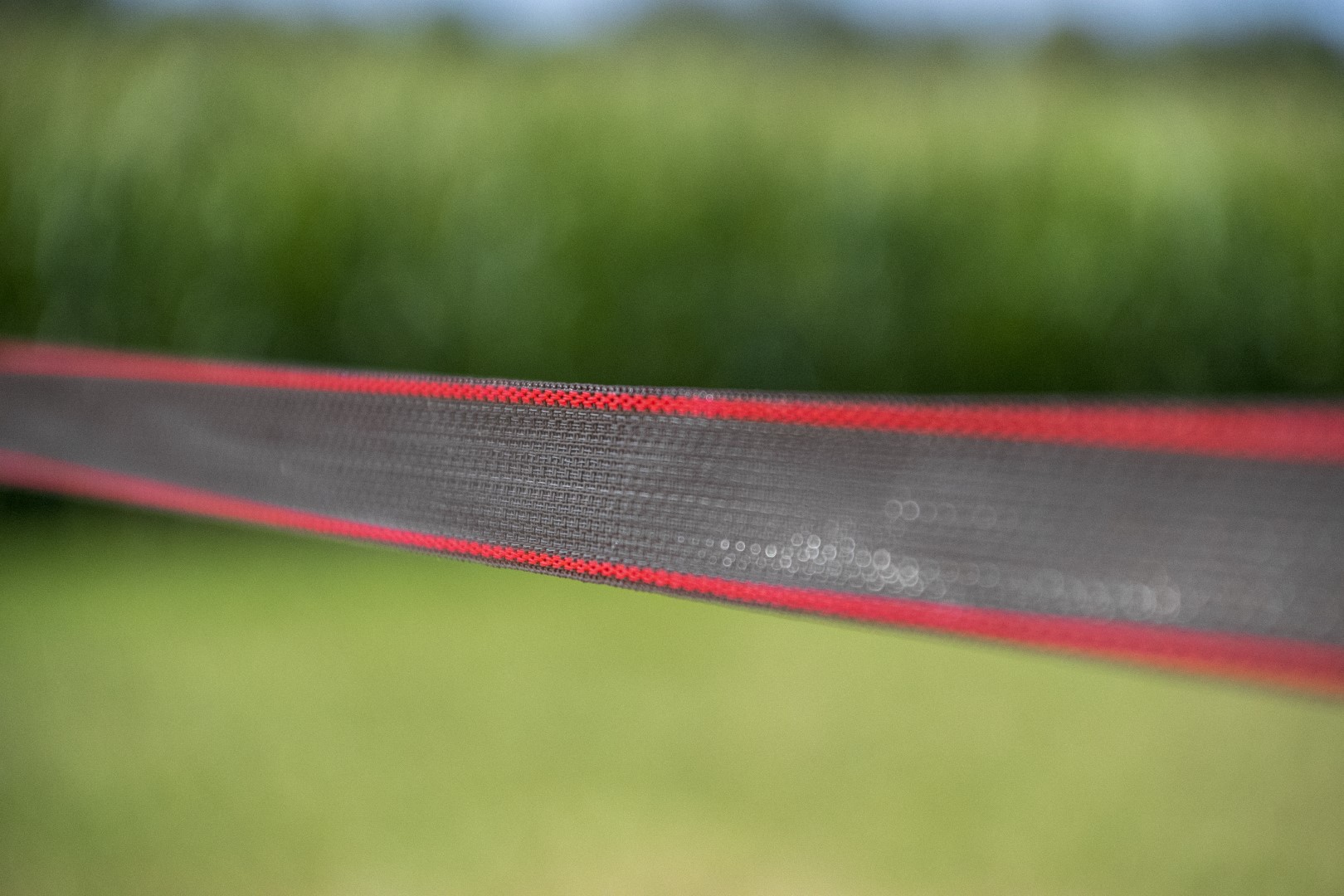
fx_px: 11199
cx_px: 672
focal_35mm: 300
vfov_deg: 4.6
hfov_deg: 6.9
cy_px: 448
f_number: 6.3
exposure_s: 1/8000
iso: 2500
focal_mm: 200
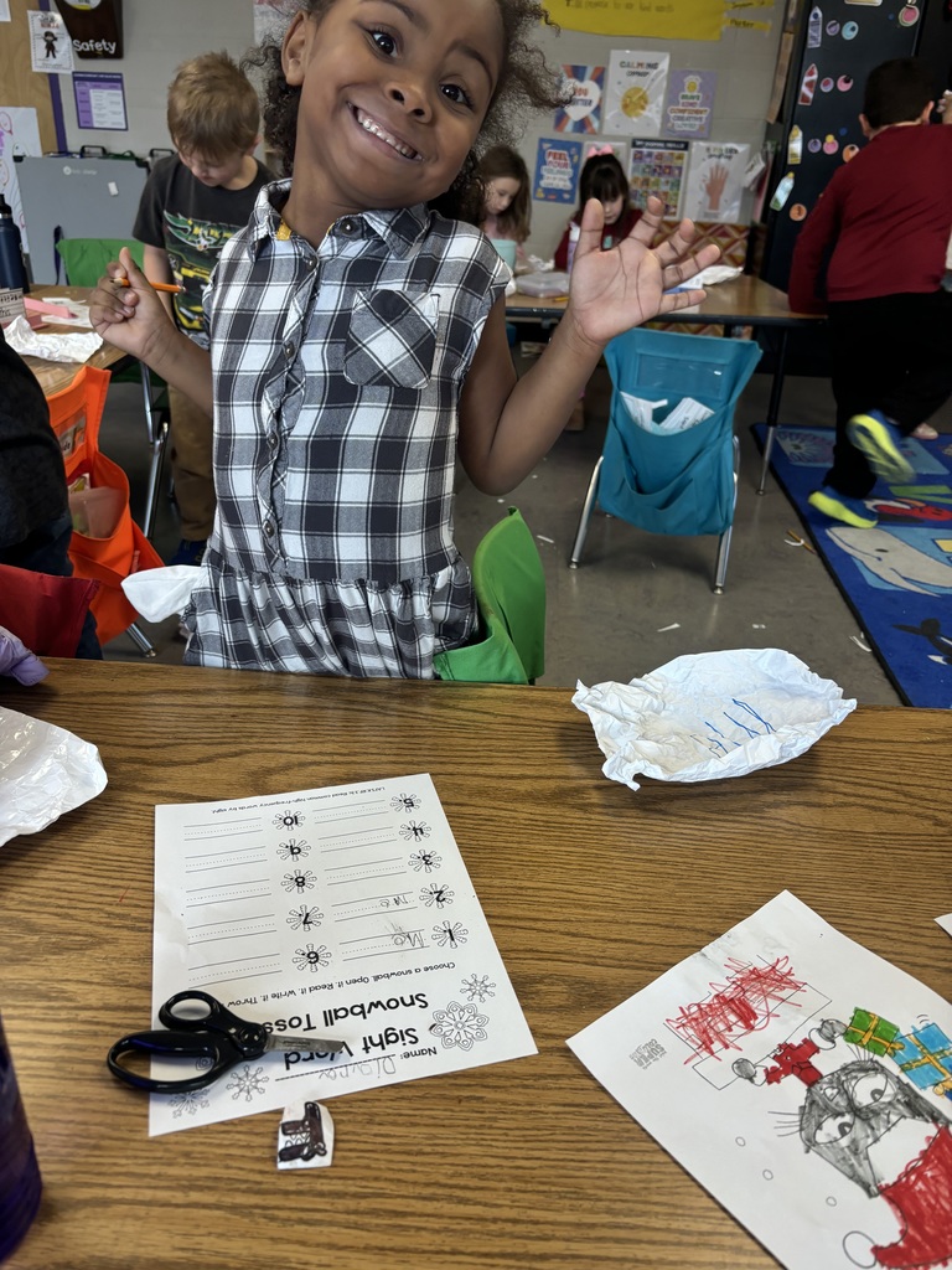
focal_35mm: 26
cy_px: 635
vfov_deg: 67.3
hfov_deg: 53.1
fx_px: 953
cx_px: 476
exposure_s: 1/120
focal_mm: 5.96
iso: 125
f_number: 1.6
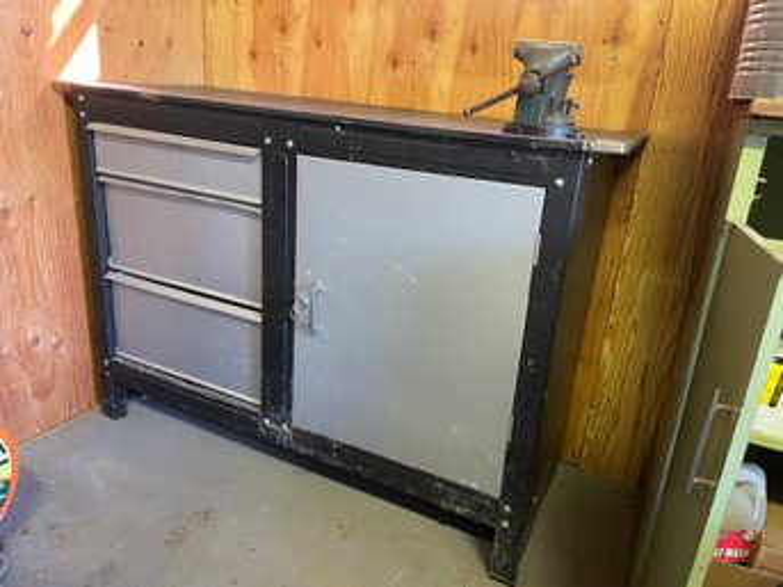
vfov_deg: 53.0
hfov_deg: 67.3
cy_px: 294
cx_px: 392
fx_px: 588
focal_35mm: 26
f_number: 1.6
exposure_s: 1/60
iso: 320
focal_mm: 4.2
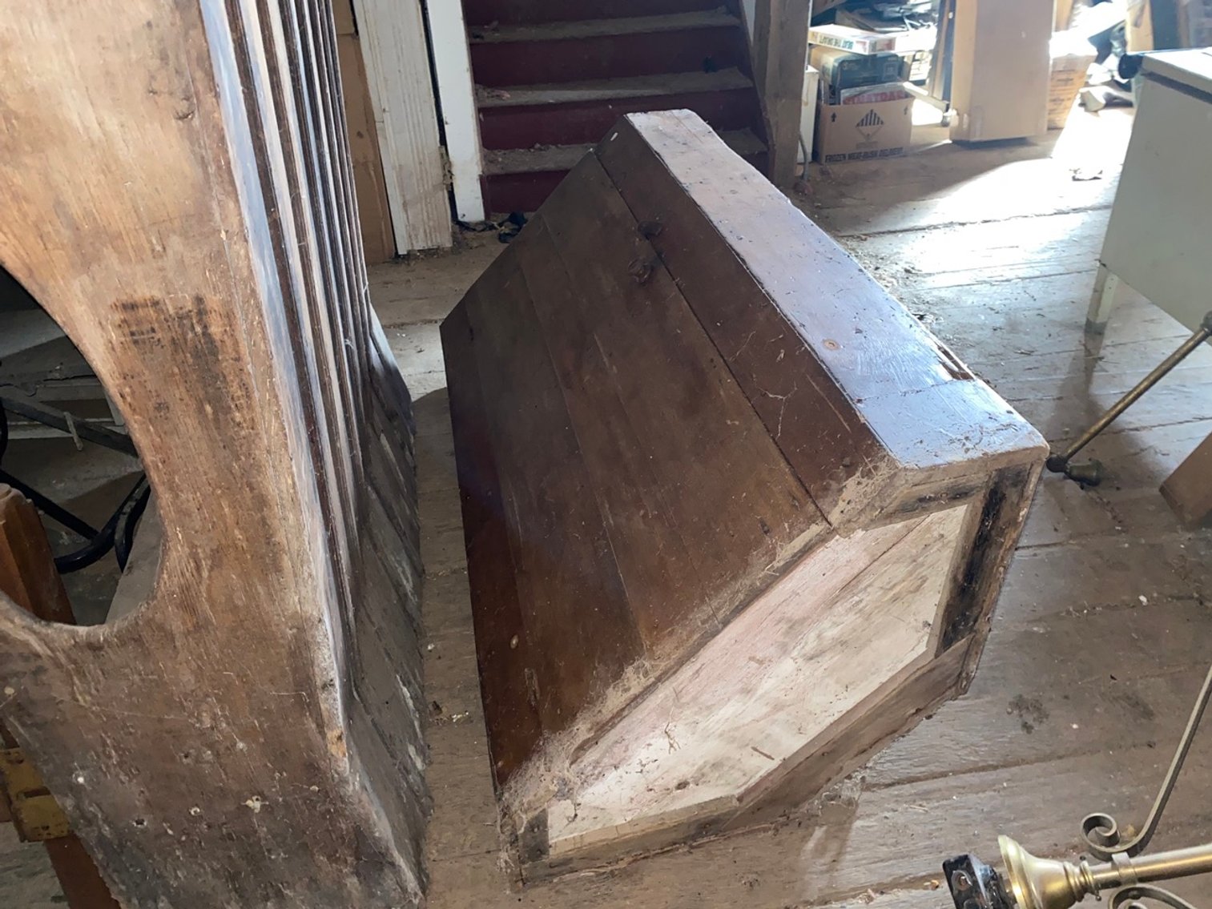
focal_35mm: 26
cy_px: 454
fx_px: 910
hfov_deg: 67.3
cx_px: 606
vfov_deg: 53.1
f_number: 1.8
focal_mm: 4.25
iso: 125
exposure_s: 1/5
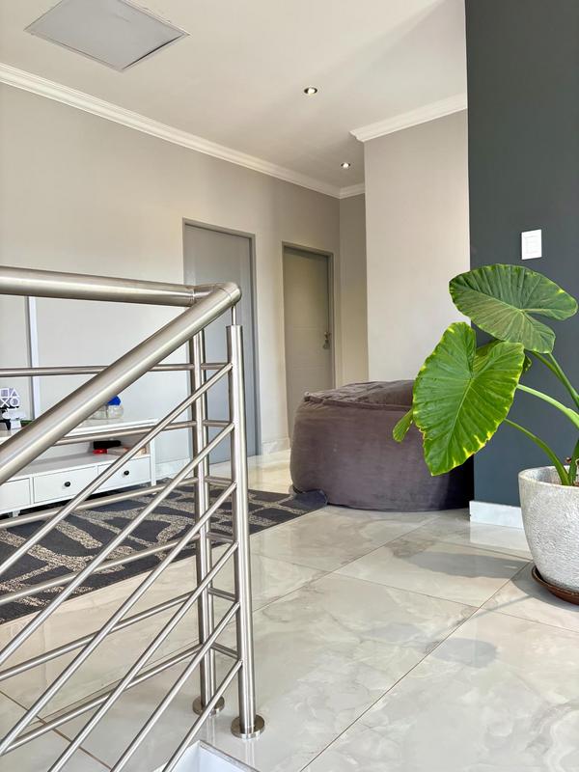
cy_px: 386
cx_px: 290
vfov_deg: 67.3
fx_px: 580
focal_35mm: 26
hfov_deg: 53.1
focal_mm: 5.96
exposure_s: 1/60
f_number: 1.6
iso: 160
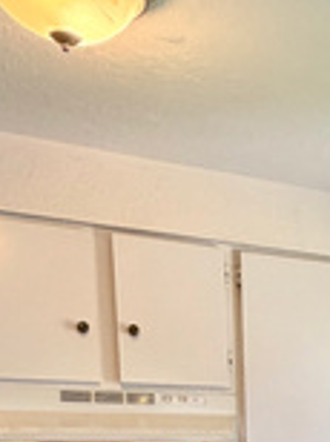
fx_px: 892
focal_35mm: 70
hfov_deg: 18.7
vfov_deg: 24.4
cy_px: 568
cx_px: 479
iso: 250
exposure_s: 1/120
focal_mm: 2.22
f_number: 2.2
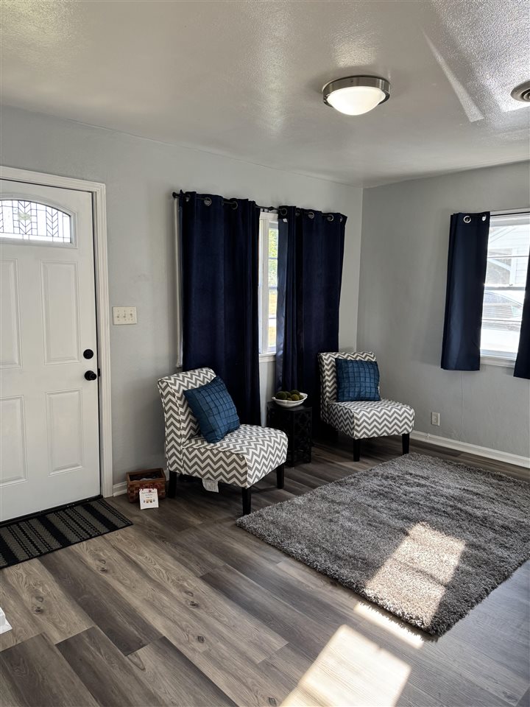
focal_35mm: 24
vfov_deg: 71.6
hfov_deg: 56.8
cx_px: 265
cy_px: 354
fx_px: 490
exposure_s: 1/121
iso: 200
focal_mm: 6.76
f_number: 1.78
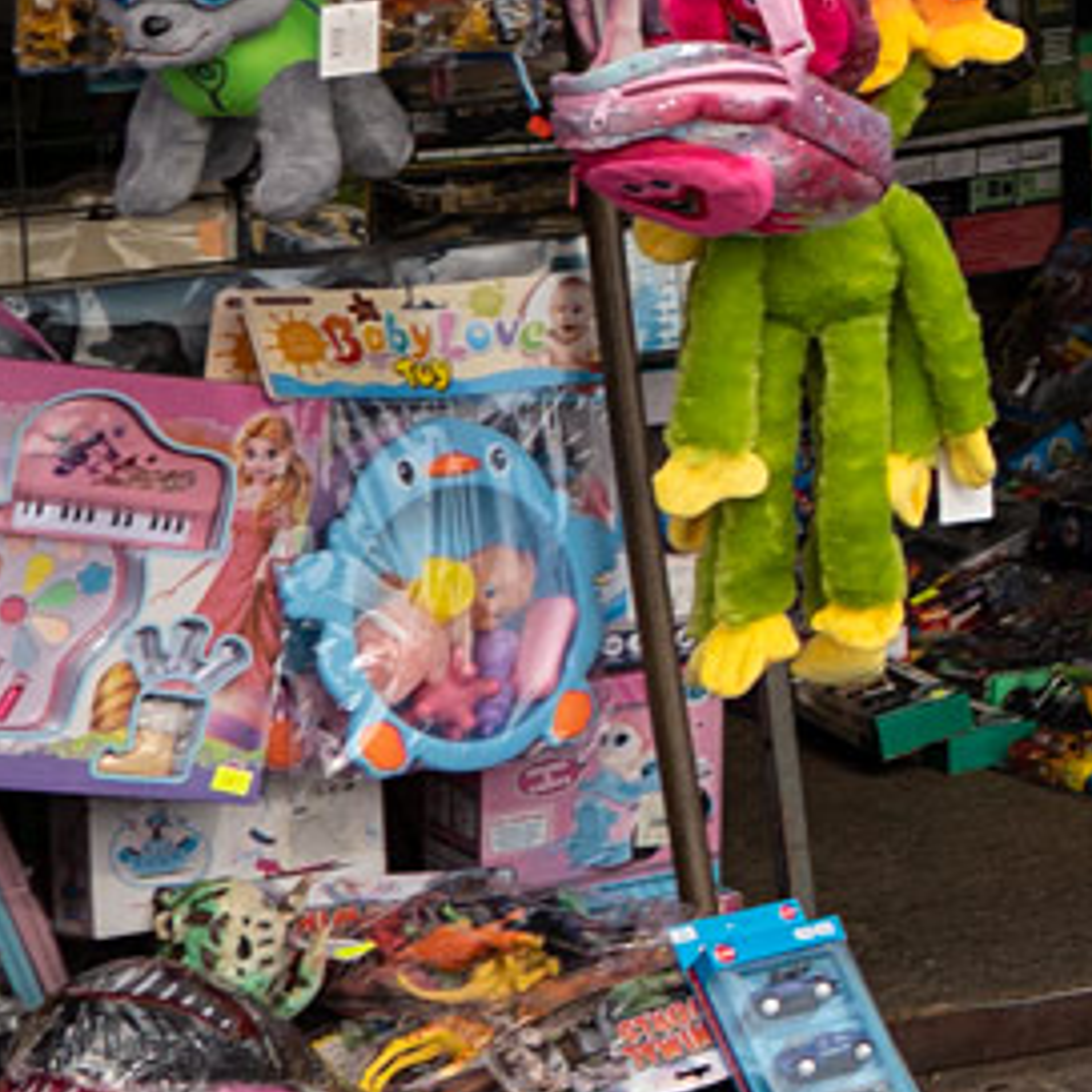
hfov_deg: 8.4
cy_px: -526
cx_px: 2967
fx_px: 6496
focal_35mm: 182
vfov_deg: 9.4
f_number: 5.6
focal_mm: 18
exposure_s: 1/400
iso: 100
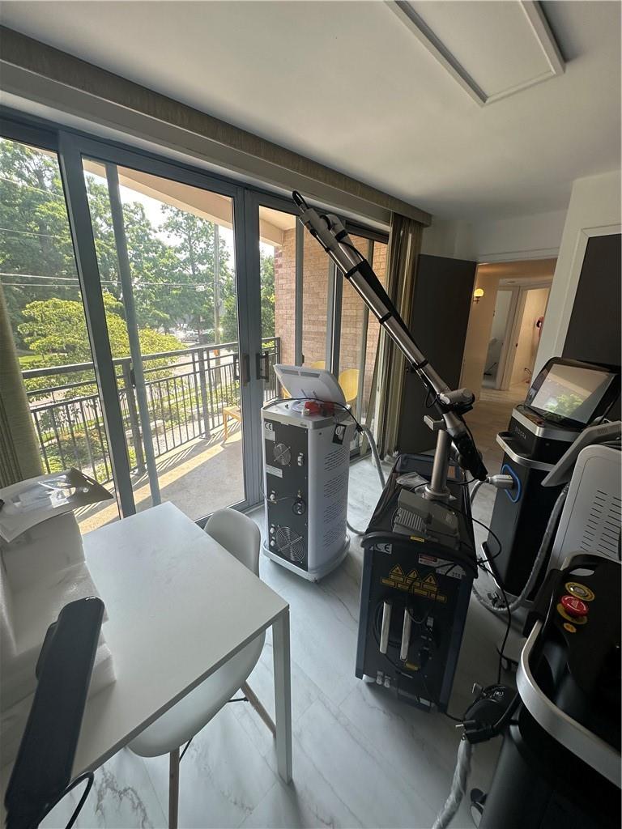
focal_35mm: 14
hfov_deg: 85.7
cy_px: 414
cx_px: 311
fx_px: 335
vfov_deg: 102.1
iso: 40
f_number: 2.2
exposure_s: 1/157
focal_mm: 2.22
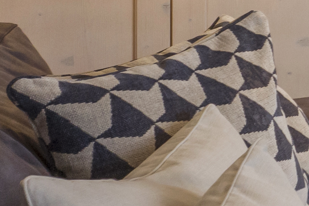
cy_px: -180
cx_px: 940
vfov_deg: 9.8
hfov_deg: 10.6
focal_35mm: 132
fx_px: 1133
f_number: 4
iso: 400
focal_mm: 18
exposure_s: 1/40
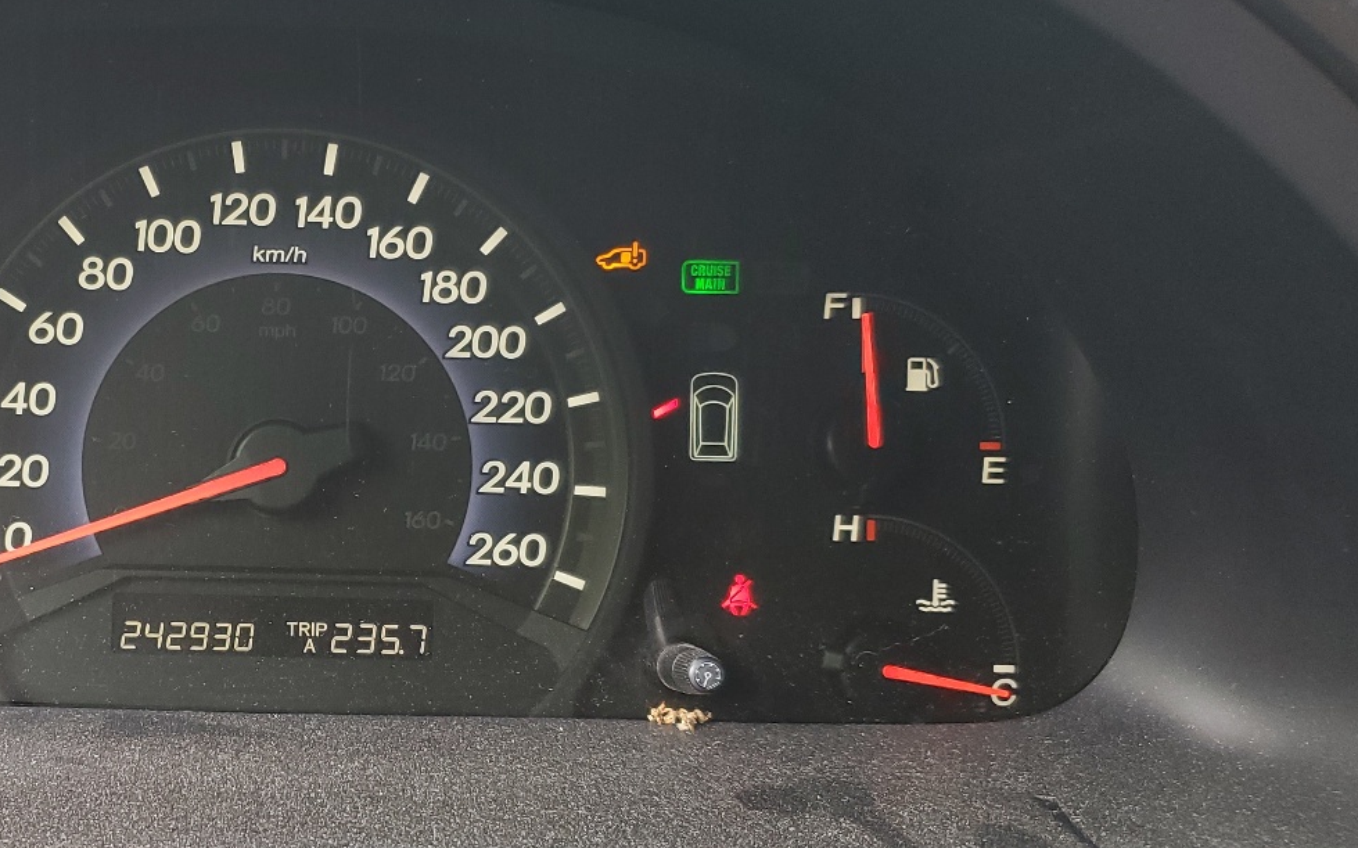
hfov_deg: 42.9
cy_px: 479
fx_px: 1665
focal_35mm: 45
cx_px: 326
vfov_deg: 28.5
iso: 79
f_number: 1.5
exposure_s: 1/120
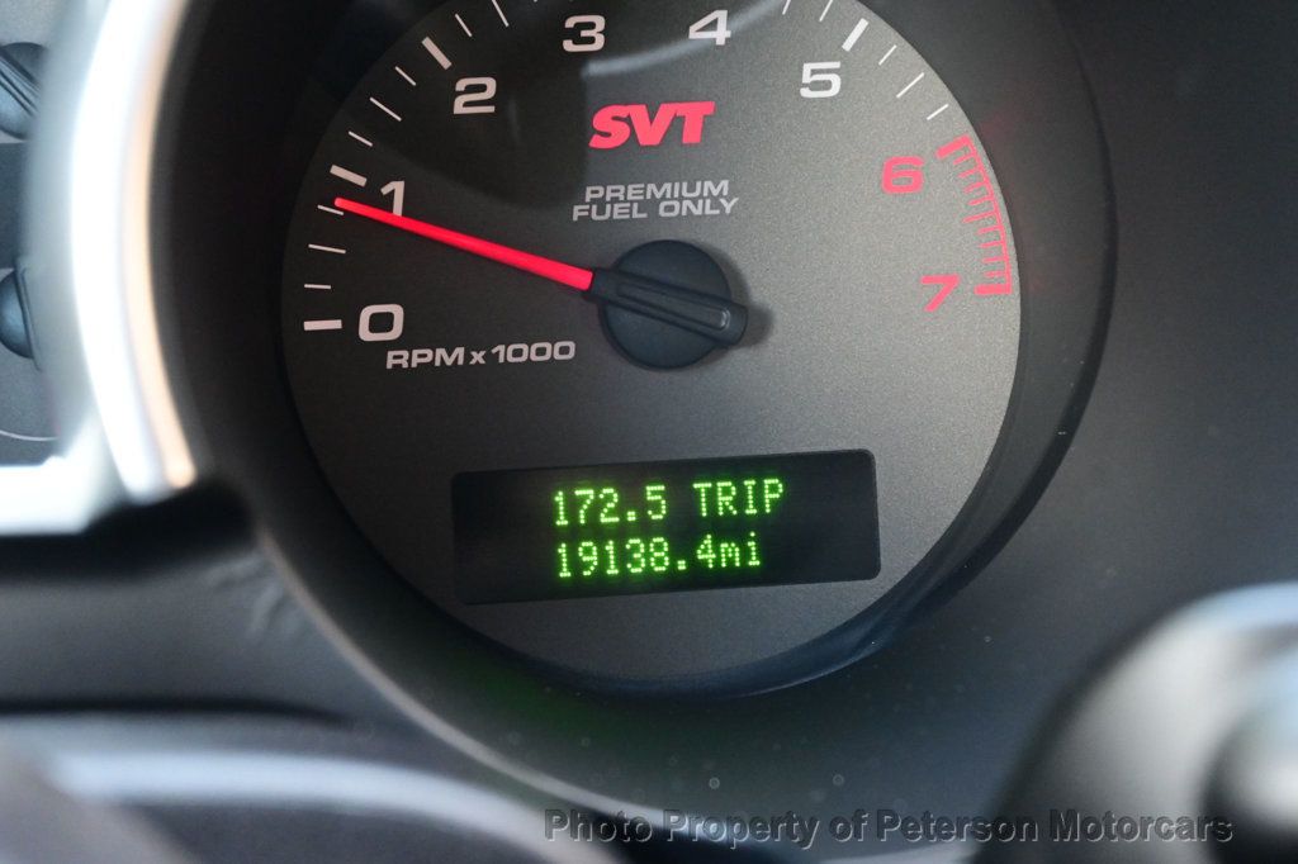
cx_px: 649
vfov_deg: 19.7
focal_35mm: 69
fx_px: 2487
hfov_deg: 29.3
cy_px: 432
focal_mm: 46
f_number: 6
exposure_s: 1/80
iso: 3200
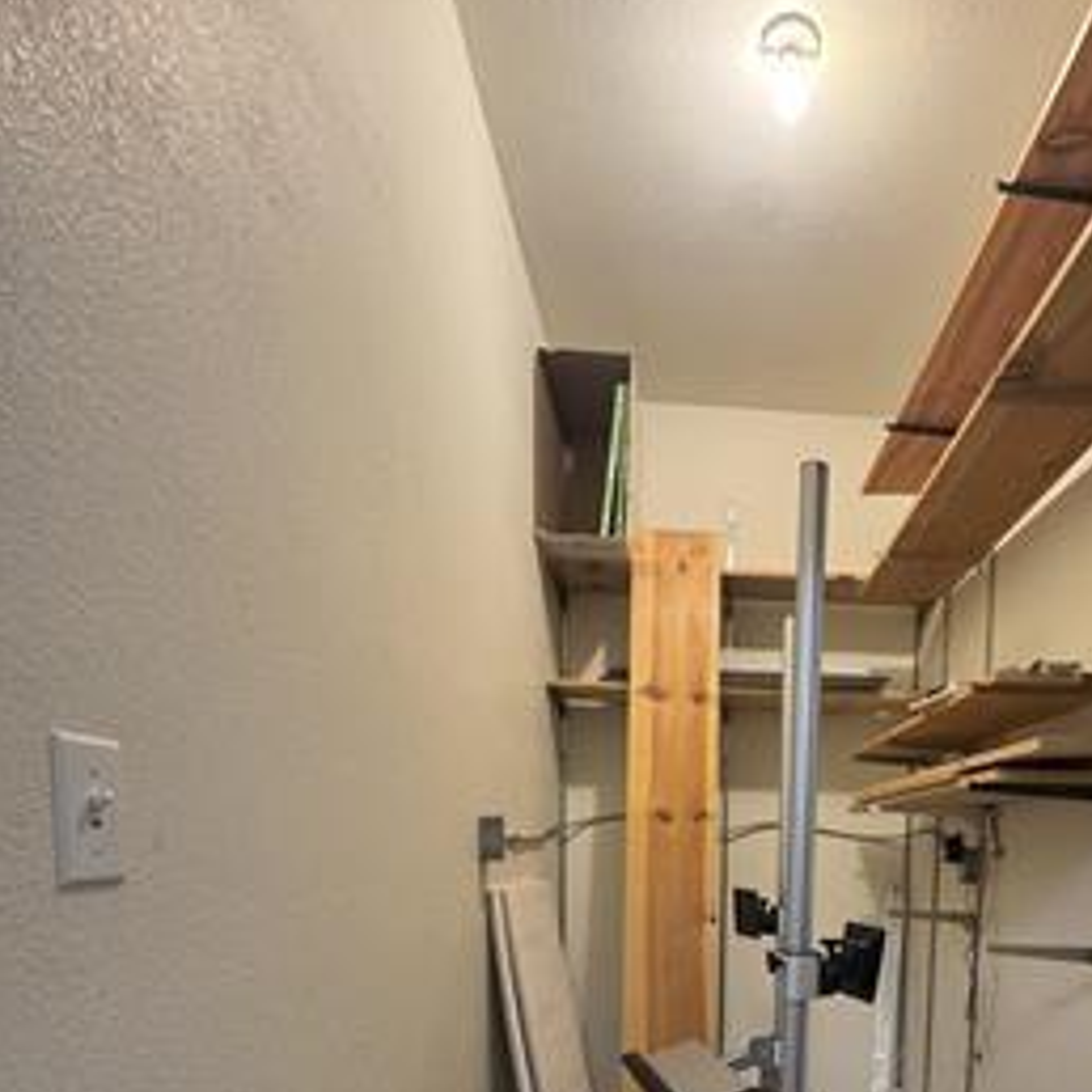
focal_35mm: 23
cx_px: 745
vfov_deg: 60.1
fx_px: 821
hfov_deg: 65.1
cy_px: 918
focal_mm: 2.22
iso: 320
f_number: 2.2
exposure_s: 1/60
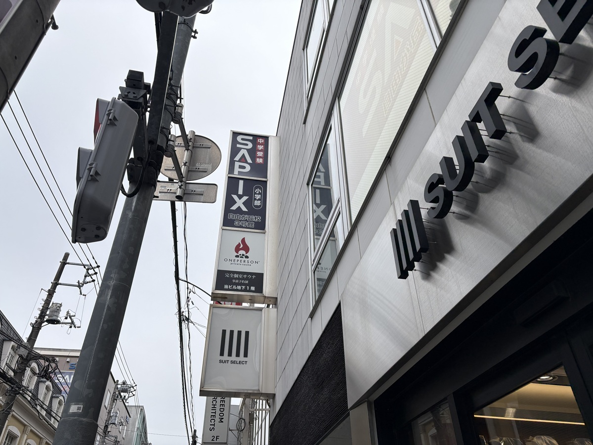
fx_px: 445
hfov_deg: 67.3
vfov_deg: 53.1
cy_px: 222
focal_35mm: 26
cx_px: 296
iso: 50
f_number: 1.6
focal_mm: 5.96
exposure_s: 1/1364
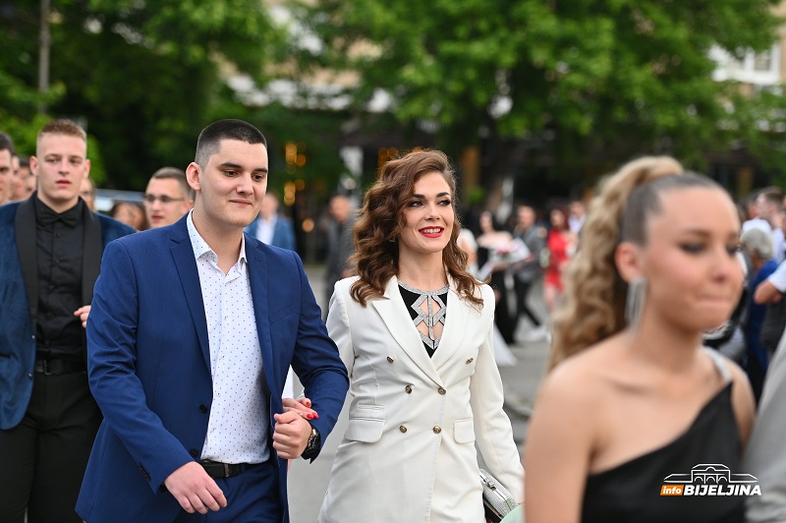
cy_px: 262
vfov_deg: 13.9
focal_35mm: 98
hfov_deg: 20.8
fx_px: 2138
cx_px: 393
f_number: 2.8
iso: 800
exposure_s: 1/800
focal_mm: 98
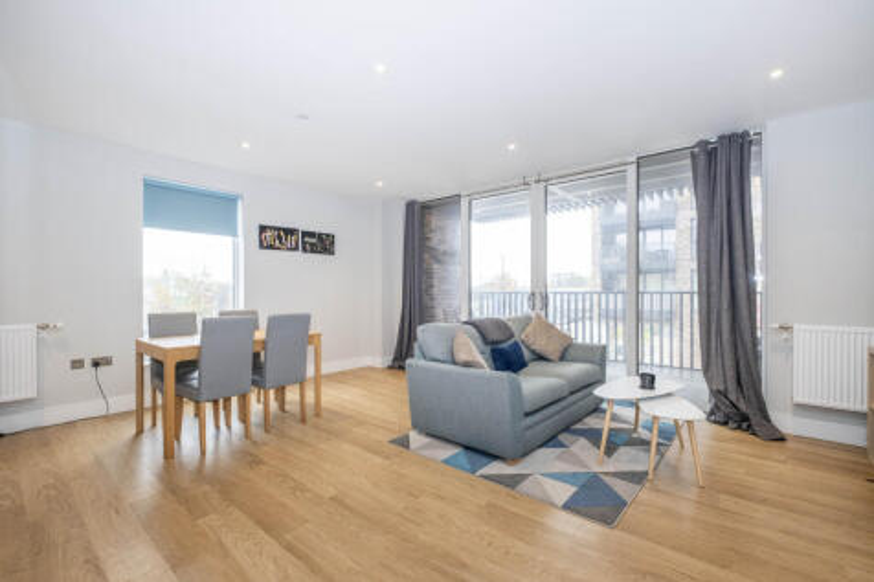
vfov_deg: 77.3
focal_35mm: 15
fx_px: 364
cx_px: 437
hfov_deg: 100.4
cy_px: 291
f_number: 6.4
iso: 500
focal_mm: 10
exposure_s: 1/30
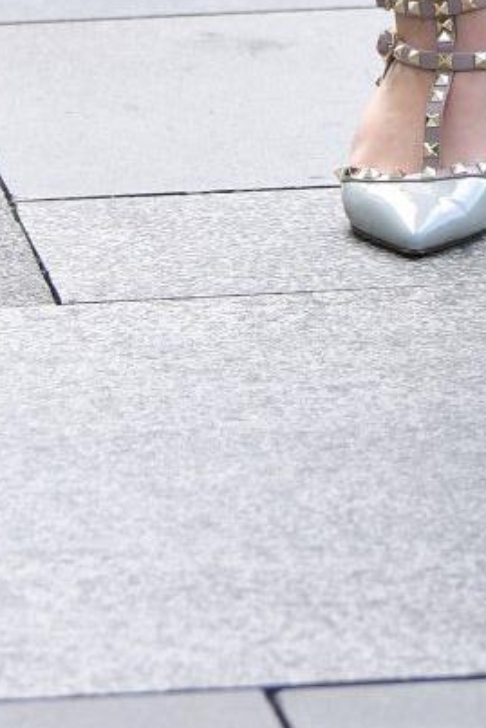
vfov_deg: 3.6
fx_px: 11390
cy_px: -1079
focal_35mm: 563
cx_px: 557
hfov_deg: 2.4
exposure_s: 1/640
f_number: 3.5
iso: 500
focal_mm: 86
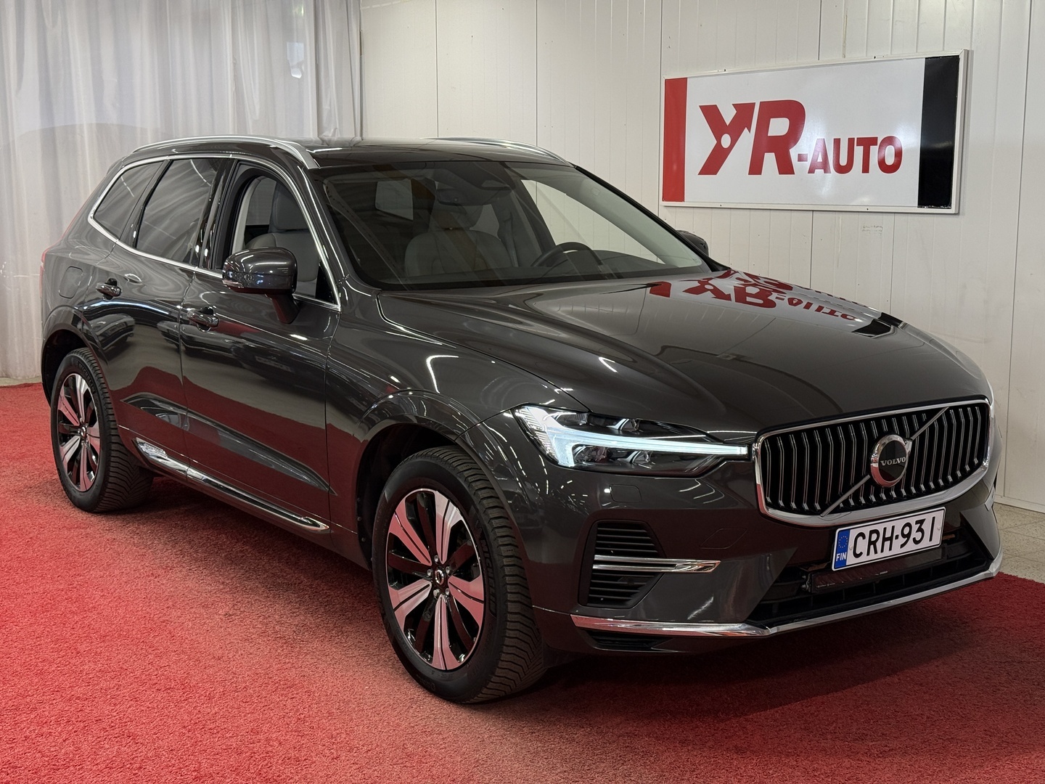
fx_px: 1449
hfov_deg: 39.7
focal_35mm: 48
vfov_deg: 30.3
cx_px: 522
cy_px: 392
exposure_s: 1/117
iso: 125
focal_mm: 6.76
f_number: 1.78
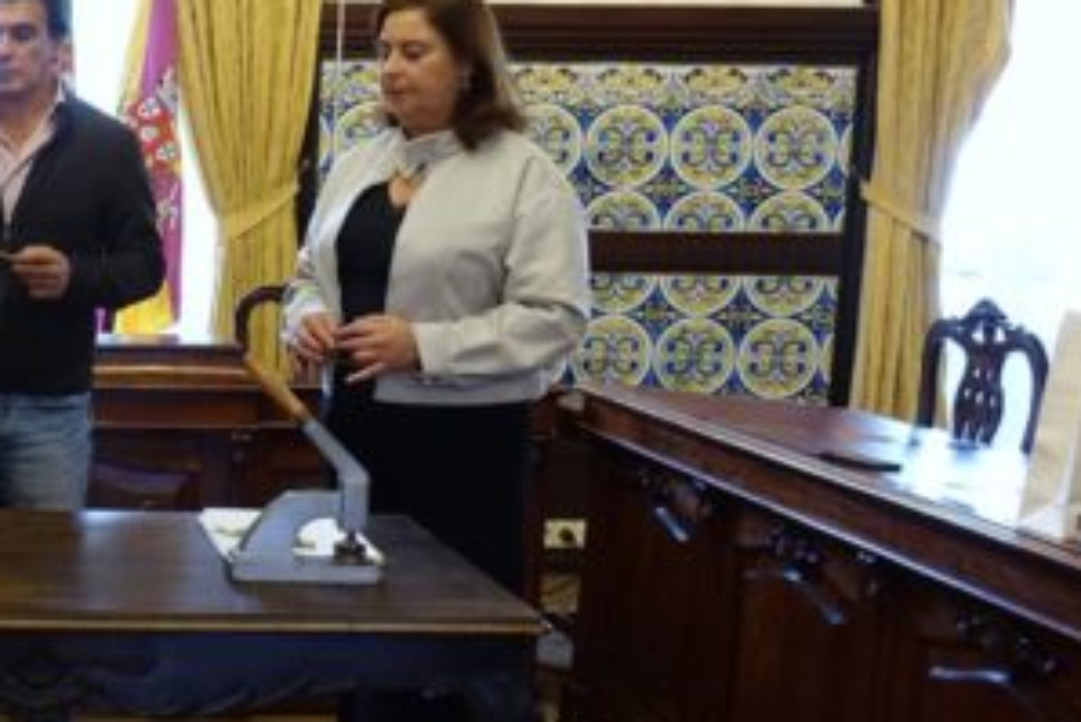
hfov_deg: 31.3
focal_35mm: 58
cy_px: 450
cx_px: -58
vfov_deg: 23.4
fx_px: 1742
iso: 400
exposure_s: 1/30
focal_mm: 8.8
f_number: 2.8
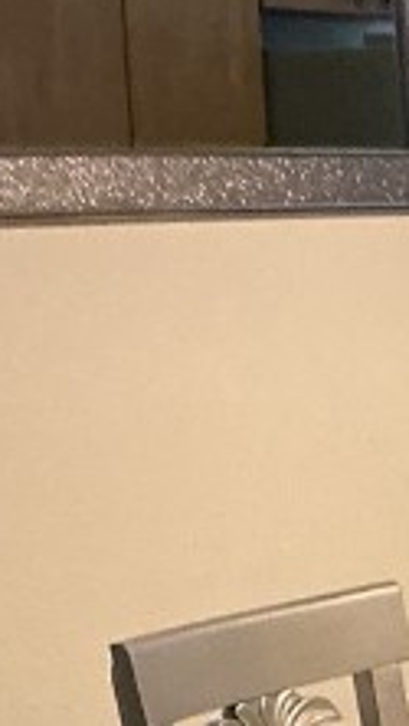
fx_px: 2813
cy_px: 818
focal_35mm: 146
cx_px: 1011
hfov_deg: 7.7
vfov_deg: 14.3
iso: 200
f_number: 1.8
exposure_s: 1/60
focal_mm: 3
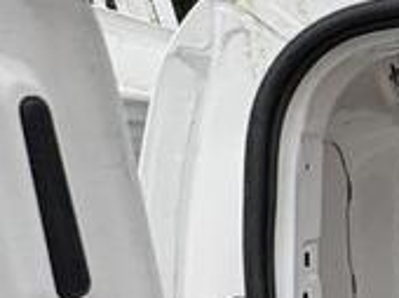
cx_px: 824
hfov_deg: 17.5
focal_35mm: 74
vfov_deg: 17.8
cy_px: 443
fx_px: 852
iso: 200
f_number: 2.2
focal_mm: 2.22
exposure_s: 1/99
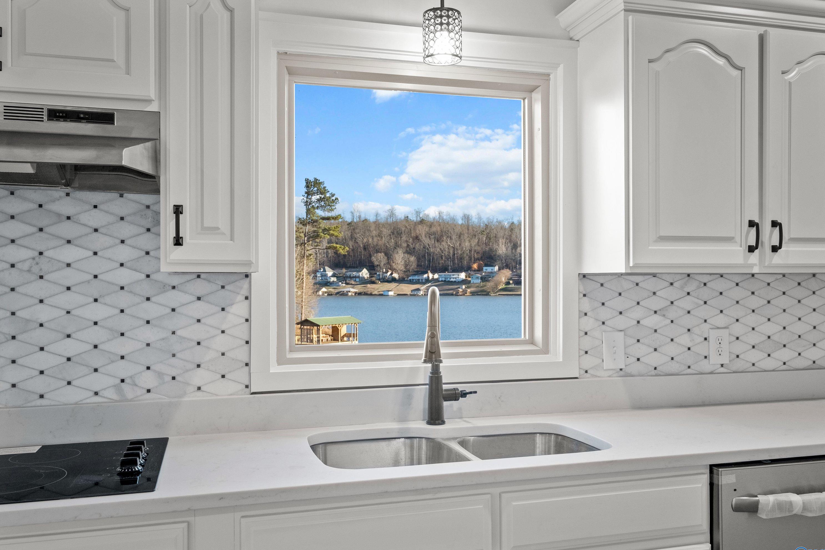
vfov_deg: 42.3
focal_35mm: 31
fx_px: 710
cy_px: 282
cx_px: 422
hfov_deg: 60.3
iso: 800
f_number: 8
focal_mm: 20
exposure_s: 1/10
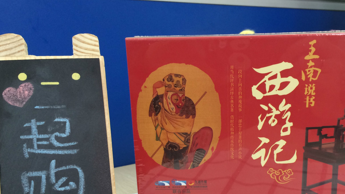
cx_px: 210
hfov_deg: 48.0
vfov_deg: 27.9
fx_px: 384
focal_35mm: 42
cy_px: 145
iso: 100
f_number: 2.2
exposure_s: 1/33
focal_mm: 4.15
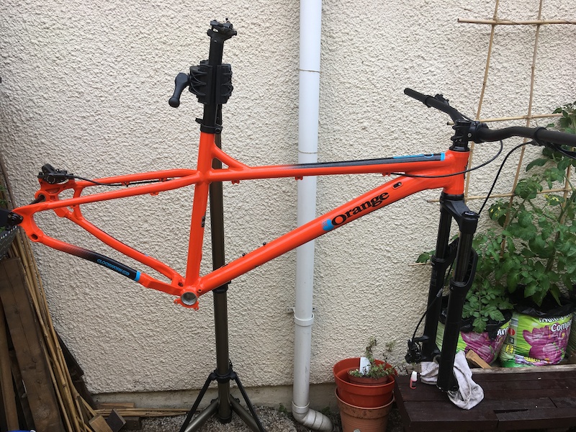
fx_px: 483
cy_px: 216
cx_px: 288
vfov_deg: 48.2
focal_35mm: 29
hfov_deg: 61.7
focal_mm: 4.15
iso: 25
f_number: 2.2
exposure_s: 1/117
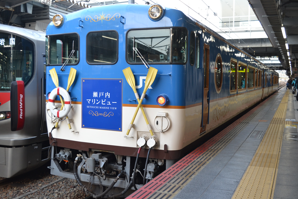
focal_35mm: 37
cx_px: 152
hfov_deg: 51.9
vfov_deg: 35.9
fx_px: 306
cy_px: 98
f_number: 4.5
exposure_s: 1/80
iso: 400
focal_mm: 24
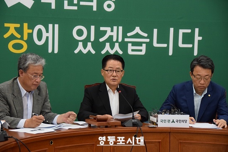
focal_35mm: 112
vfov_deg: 12.2
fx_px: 712
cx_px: 114
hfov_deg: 18.2
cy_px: 76
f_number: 5
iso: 3200
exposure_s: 1/320
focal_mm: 75
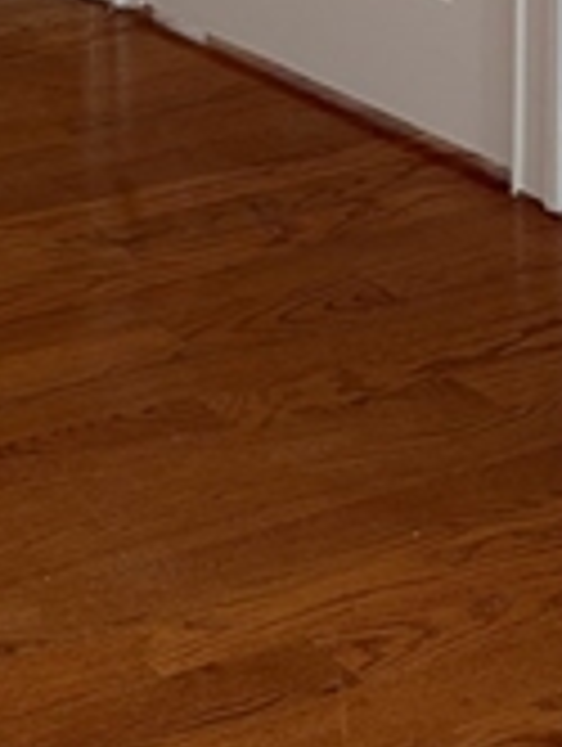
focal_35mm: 120
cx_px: -602
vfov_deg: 14.5
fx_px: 2591
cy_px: -567
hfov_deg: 11.1
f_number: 1.6
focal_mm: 5.96
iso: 64
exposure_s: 1/147
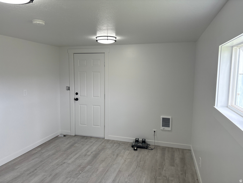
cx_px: 122
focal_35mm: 26
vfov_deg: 53.1
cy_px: 92
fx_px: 183
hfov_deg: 67.3
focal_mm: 5.96
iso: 125
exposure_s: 1/235
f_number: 1.6
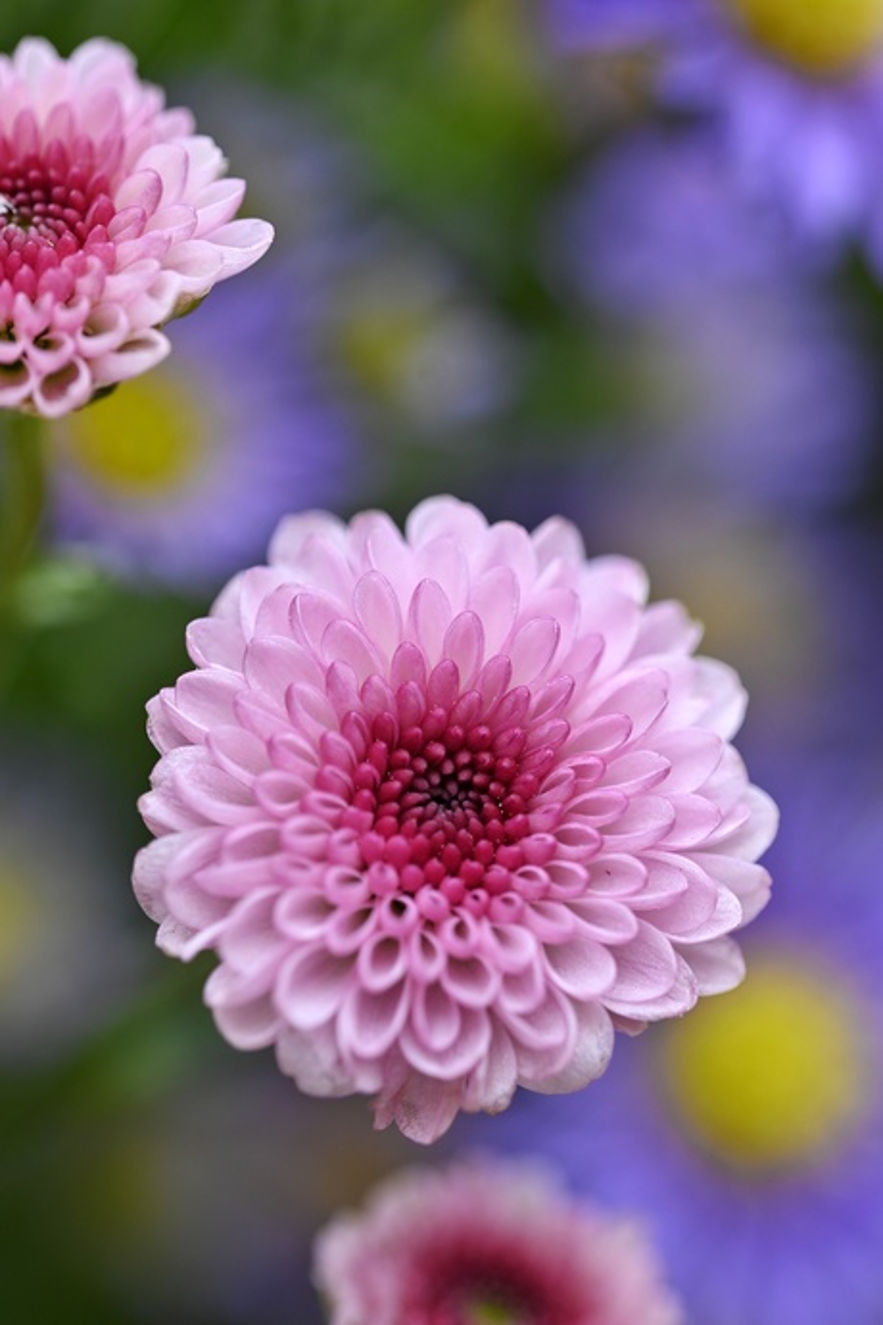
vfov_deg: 9.1
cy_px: 662
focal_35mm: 225
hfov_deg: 6.1
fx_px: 8277
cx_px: 442
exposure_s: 1/200
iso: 100
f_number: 6.3
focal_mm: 150
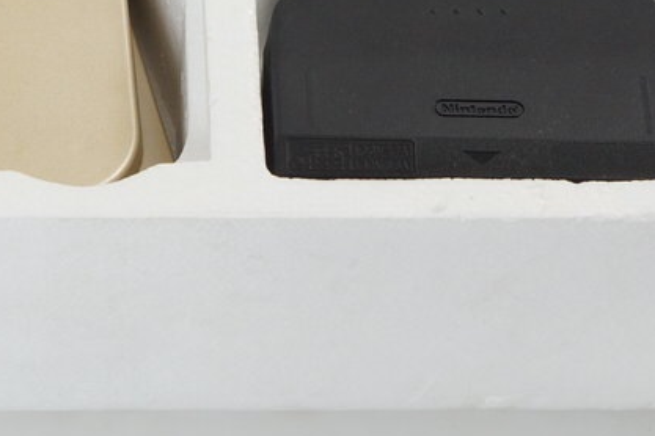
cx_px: -30
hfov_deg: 9.5
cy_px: -83
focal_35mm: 216
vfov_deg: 6.3
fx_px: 3930
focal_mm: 50
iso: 640
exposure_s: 1/80
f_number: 6.3
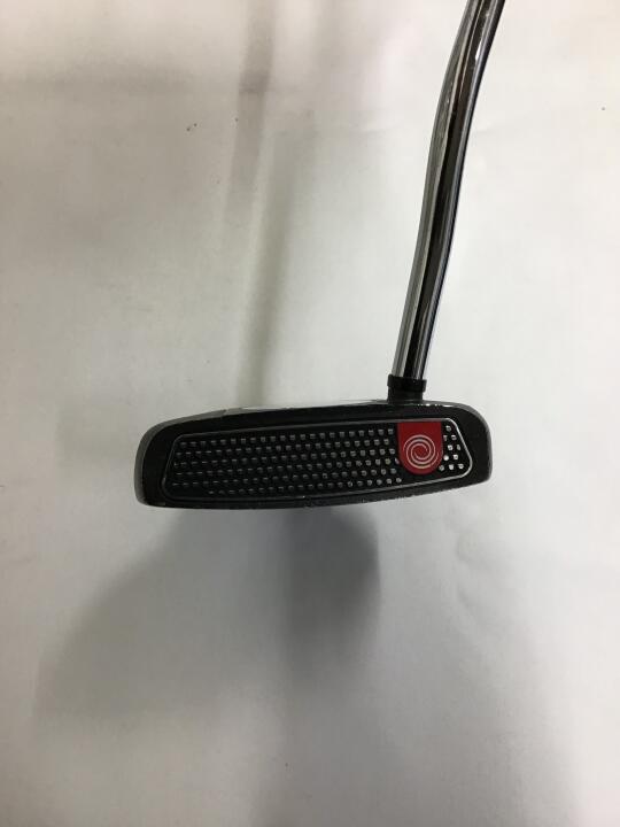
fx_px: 740
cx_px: 310
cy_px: 414
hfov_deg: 45.4
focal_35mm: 31
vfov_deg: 58.4
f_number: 2.4
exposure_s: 1/33
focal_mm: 3.3
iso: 80
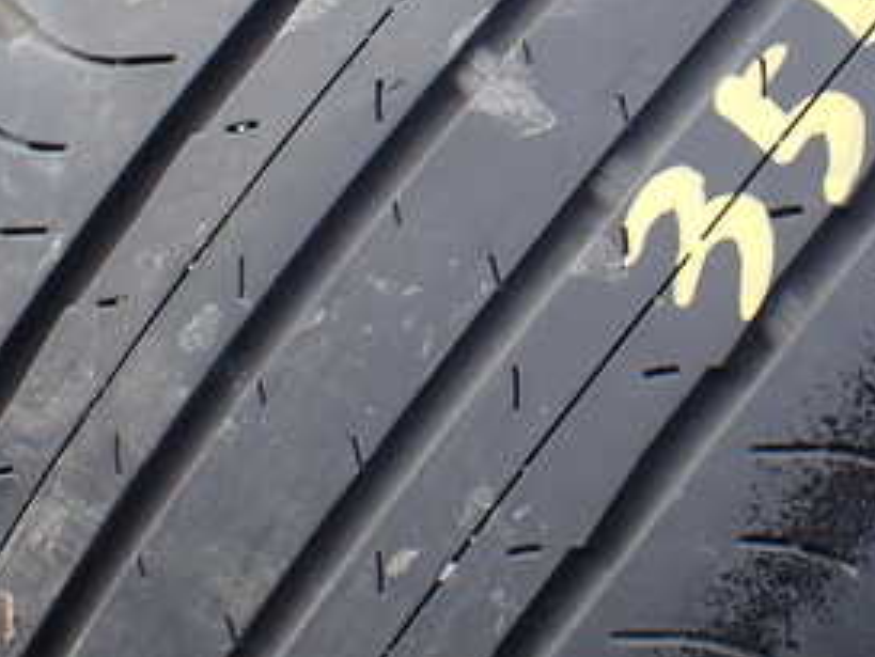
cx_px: 718
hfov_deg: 28.7
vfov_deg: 21.3
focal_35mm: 66
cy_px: -35
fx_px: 1669
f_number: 3.2
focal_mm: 5.4
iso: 100
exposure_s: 1/200
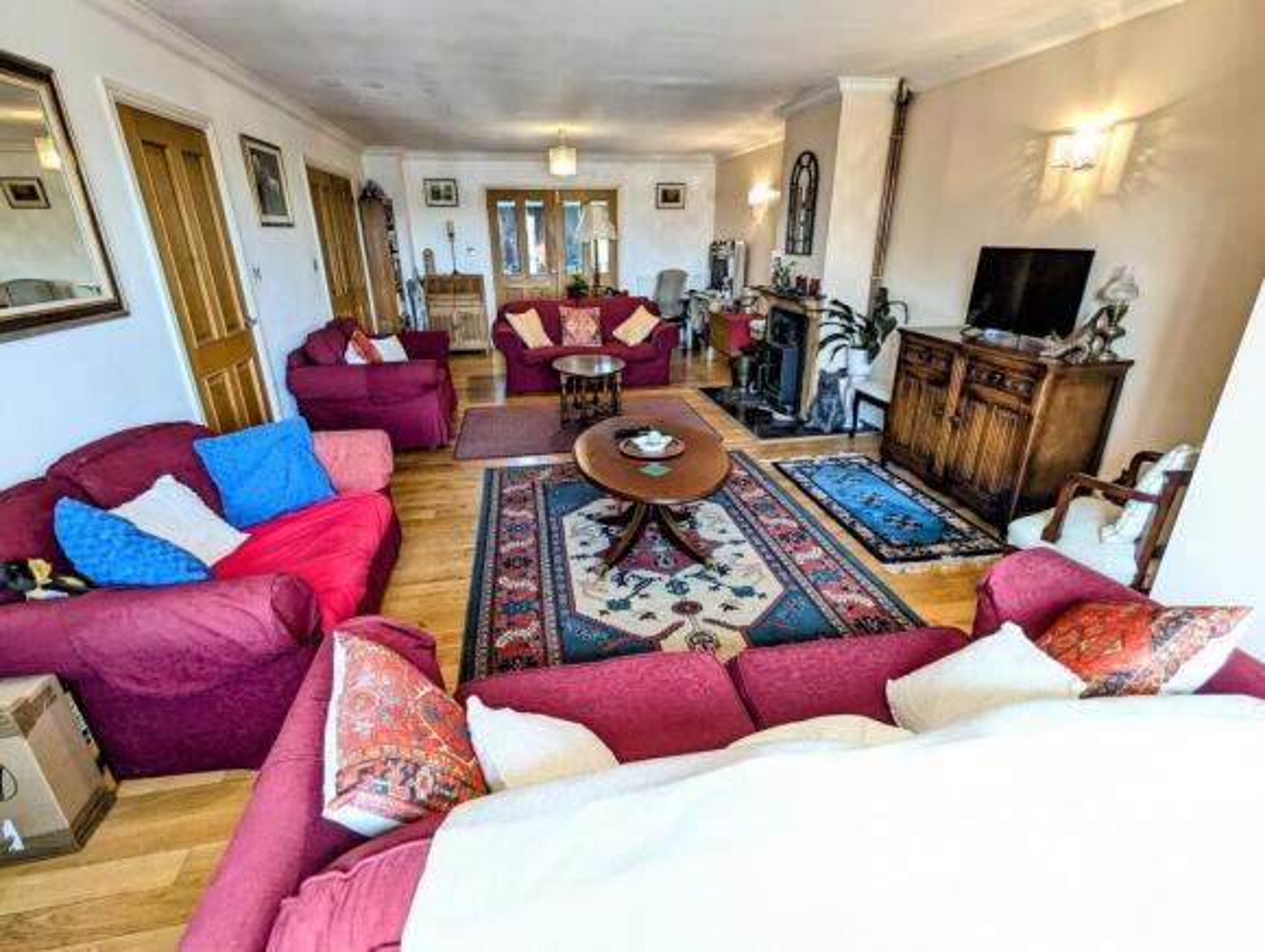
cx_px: 632
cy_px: 476
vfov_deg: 78.3
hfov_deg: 94.4
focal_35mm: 16
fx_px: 586
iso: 138
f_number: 2.2
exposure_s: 1/33.3
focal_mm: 2.35
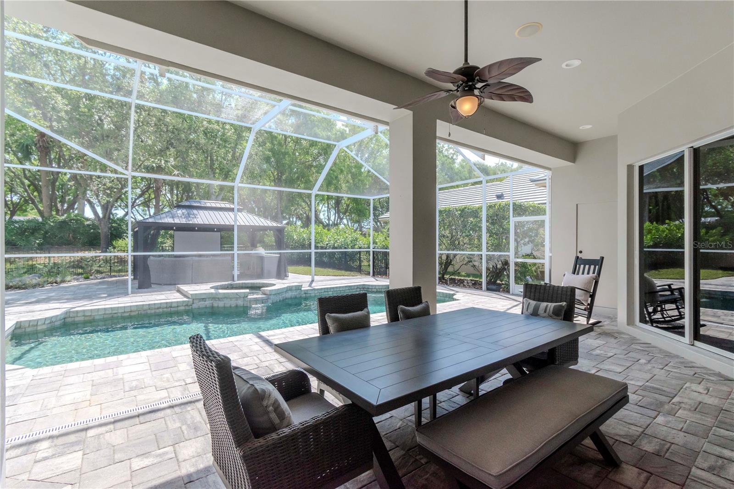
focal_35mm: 15
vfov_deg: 77.3
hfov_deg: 100.4
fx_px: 306
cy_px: 244
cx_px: 367
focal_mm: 10
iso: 500
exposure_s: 1/500
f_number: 7.1
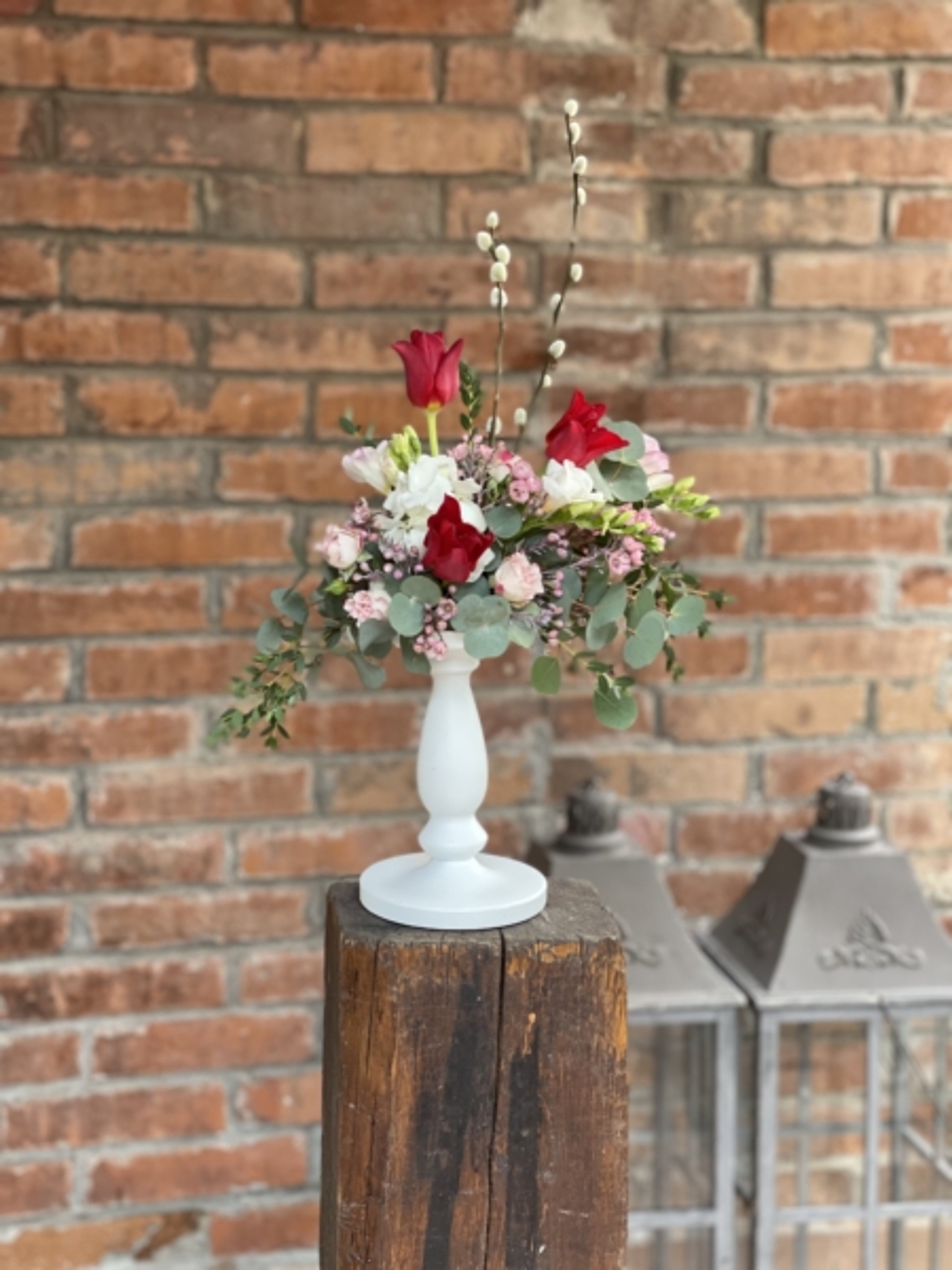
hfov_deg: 22.9
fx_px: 2347
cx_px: 476
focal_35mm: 64
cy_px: 635
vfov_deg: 30.3
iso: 160
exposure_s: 1/121
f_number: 2.2
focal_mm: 7.5
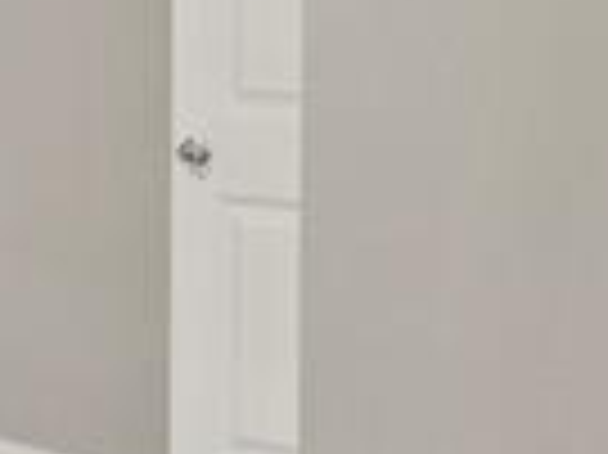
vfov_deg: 14.2
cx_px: -401
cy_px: -49
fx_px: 1790
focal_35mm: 102
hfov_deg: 16.8
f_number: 8
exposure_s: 1/125
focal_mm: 14
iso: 800
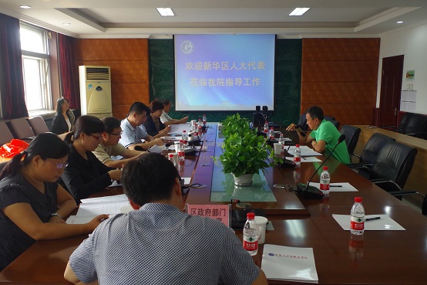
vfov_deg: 42.3
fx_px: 368
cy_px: 142
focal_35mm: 31
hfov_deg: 60.3
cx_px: 214
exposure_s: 1/50
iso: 1600
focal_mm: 21.25
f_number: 9
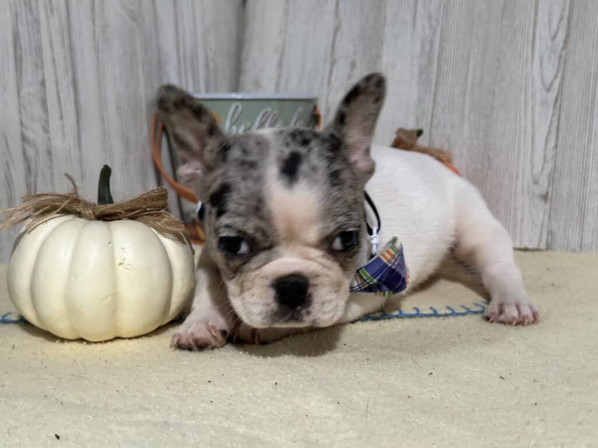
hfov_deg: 39.7
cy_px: 224
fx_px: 829
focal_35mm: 48
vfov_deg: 30.3
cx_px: 299
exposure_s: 1/40
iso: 320
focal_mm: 6.86
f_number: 1.78
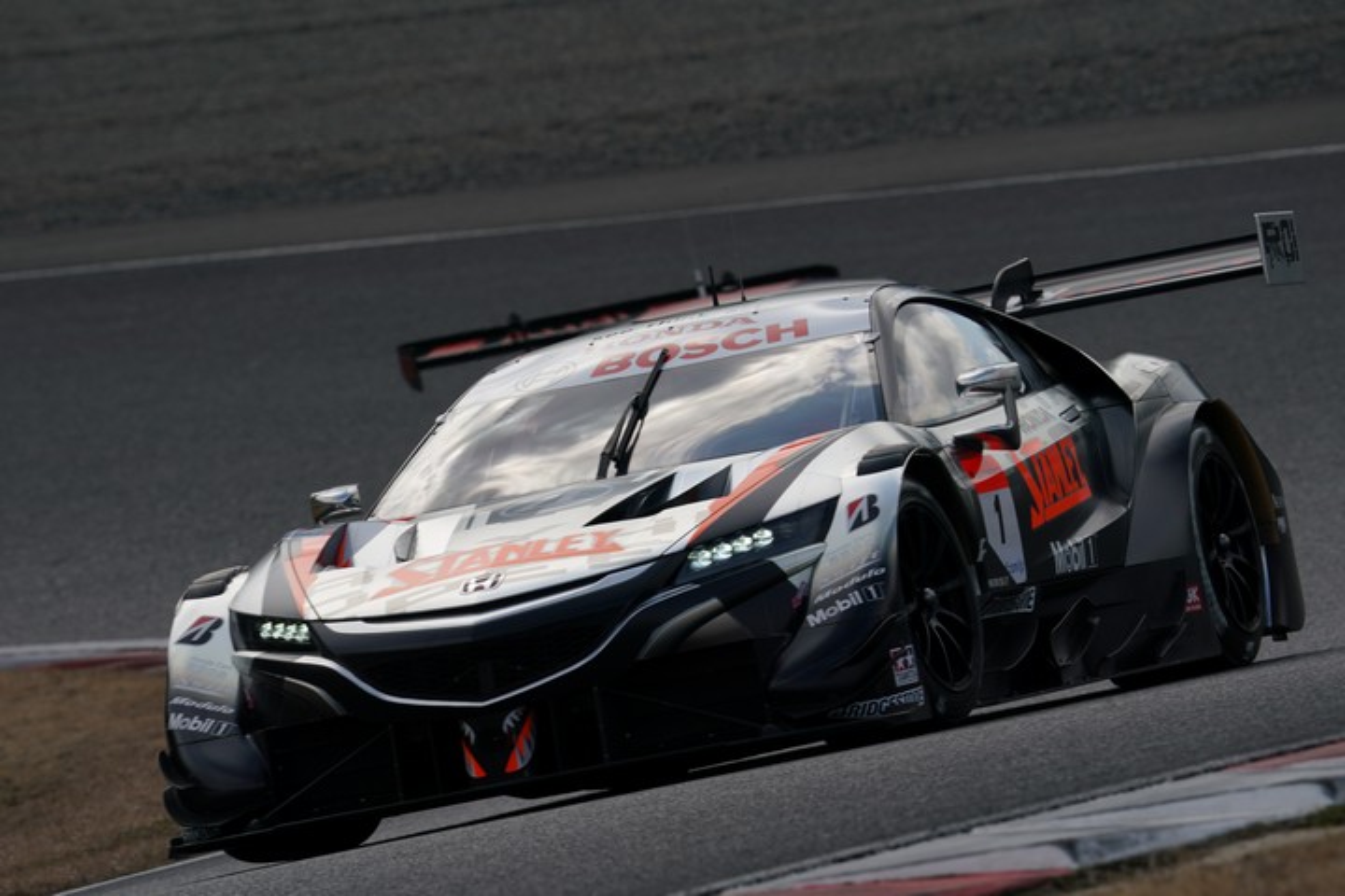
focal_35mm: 407
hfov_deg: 5.1
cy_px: 448
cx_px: 672
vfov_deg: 3.4
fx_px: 15205
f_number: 10
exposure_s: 1/640
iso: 200
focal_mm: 407
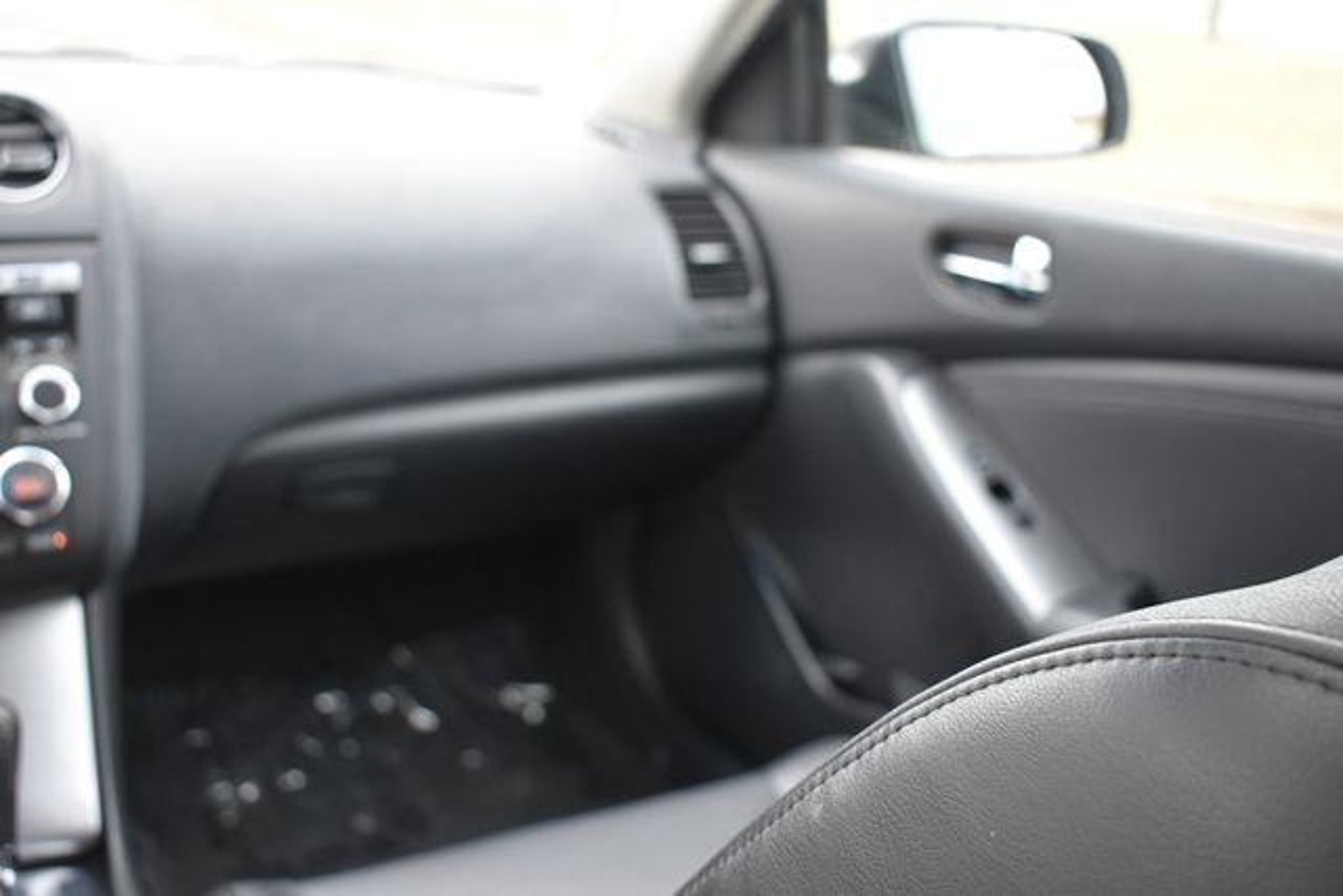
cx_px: 672
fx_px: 1567
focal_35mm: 42
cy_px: 448
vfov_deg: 31.9
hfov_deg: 46.4
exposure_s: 1/125
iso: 800
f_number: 4.2
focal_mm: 28
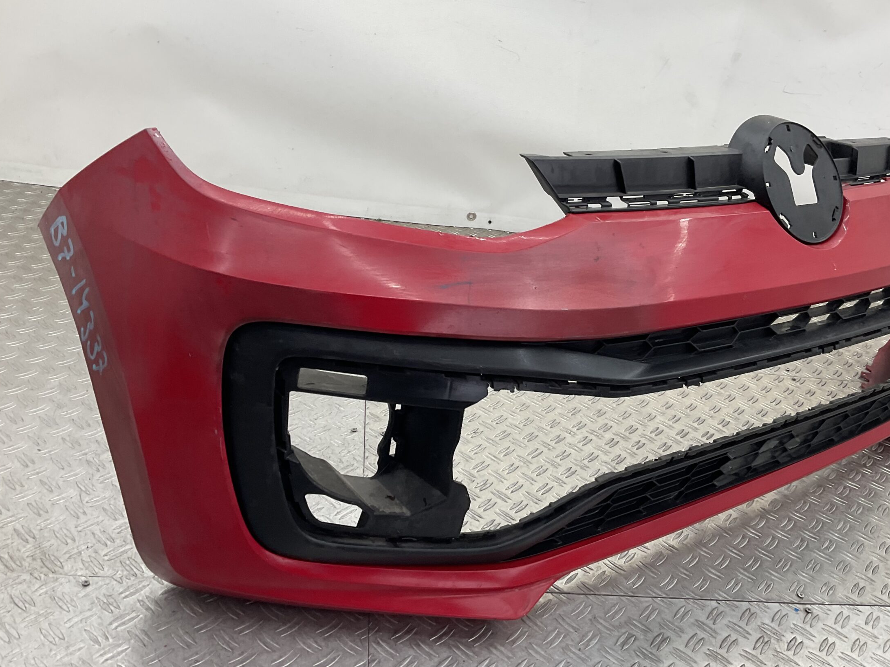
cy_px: 326
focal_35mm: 34
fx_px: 874
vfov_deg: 41.8
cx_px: 490
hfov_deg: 53.9
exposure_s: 1/100
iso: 32
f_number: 1.8
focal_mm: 3
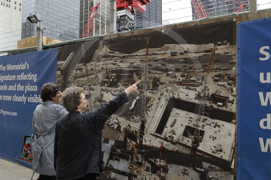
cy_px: 90
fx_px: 241
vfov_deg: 41.0
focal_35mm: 32
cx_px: 136
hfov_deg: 58.8
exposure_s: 1/125
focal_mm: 32
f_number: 5.6
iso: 400
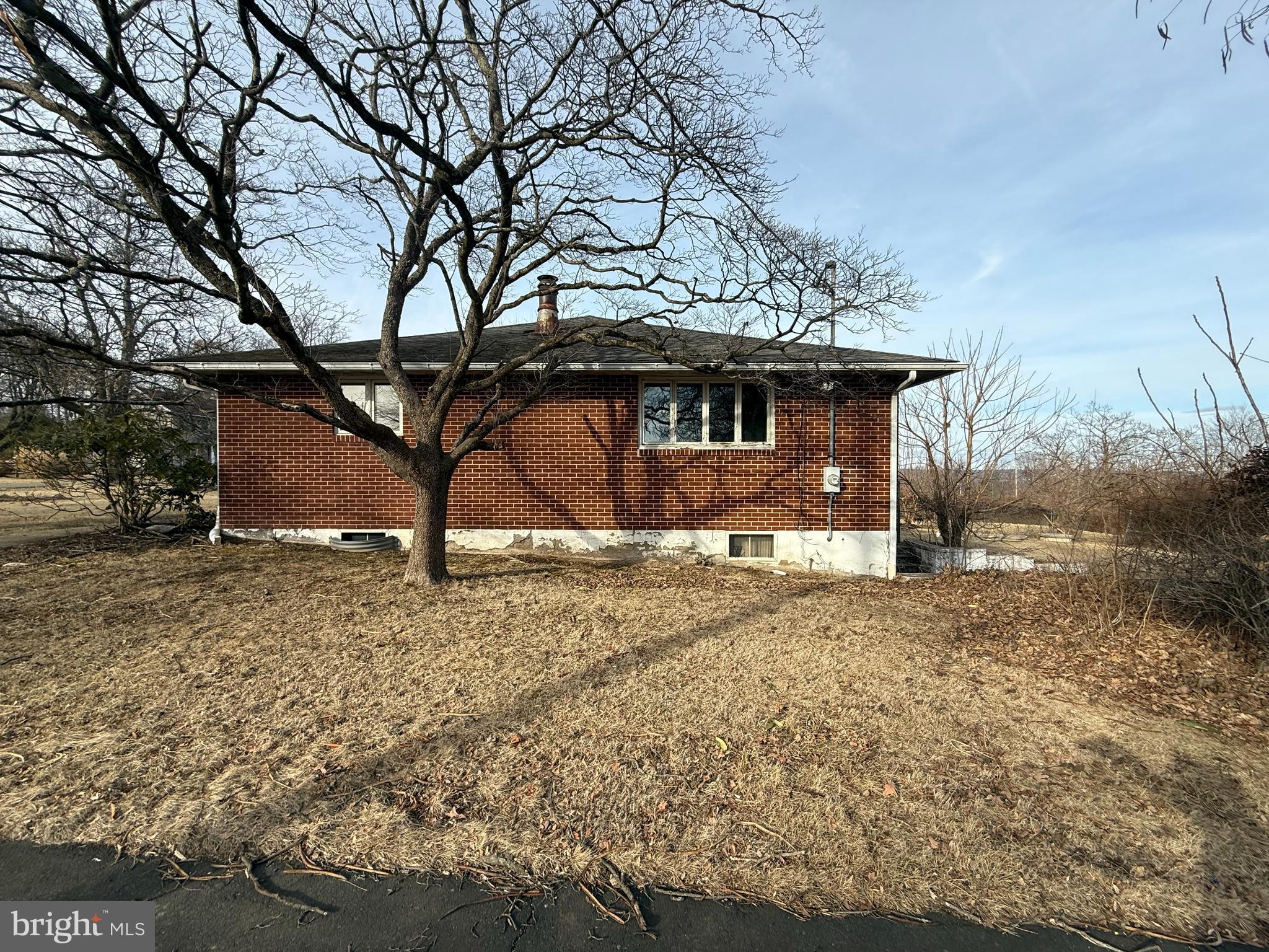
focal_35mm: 14
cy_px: 476
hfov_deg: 102.1
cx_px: 634
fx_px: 513
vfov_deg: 85.7
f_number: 2.2
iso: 50
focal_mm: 2.22
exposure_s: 1/876
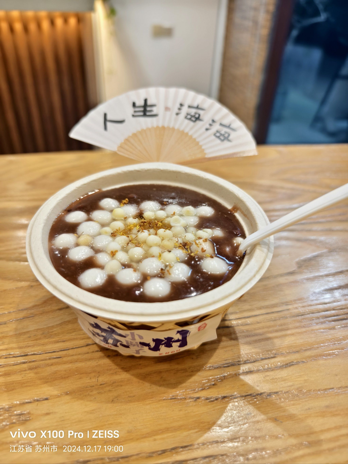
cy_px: 232
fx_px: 308
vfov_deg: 73.9
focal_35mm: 23
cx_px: 174
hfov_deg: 58.9
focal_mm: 8.67
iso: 451
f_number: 16
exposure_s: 1/100
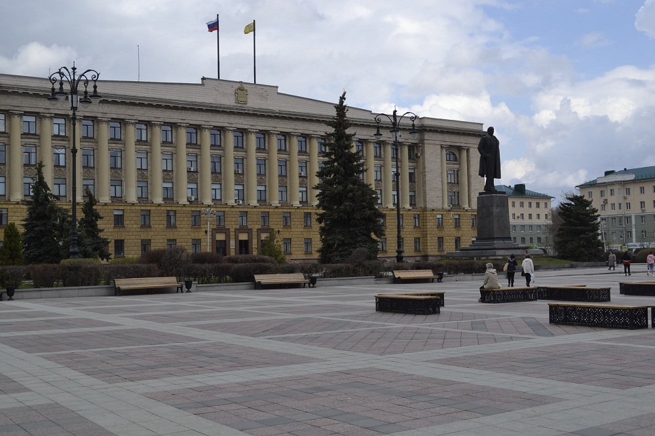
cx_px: 328
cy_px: 218
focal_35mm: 42
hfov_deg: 46.4
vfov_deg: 31.9
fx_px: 764
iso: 100
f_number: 8
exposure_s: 1/250
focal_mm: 28
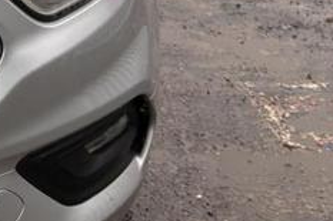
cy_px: -88
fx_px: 961
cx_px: -224
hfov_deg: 17.0
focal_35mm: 104
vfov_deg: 12.6
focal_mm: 5.96
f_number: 1.6
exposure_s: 1/441
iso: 50
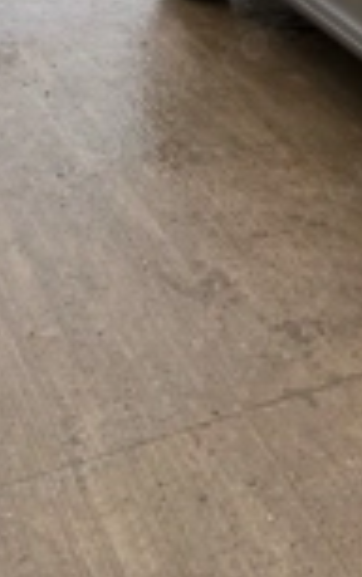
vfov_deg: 25.4
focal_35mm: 72
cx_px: 517
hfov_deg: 16.7
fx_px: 1133
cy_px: -132
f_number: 1.6
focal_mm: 5.96
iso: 100
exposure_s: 1/100
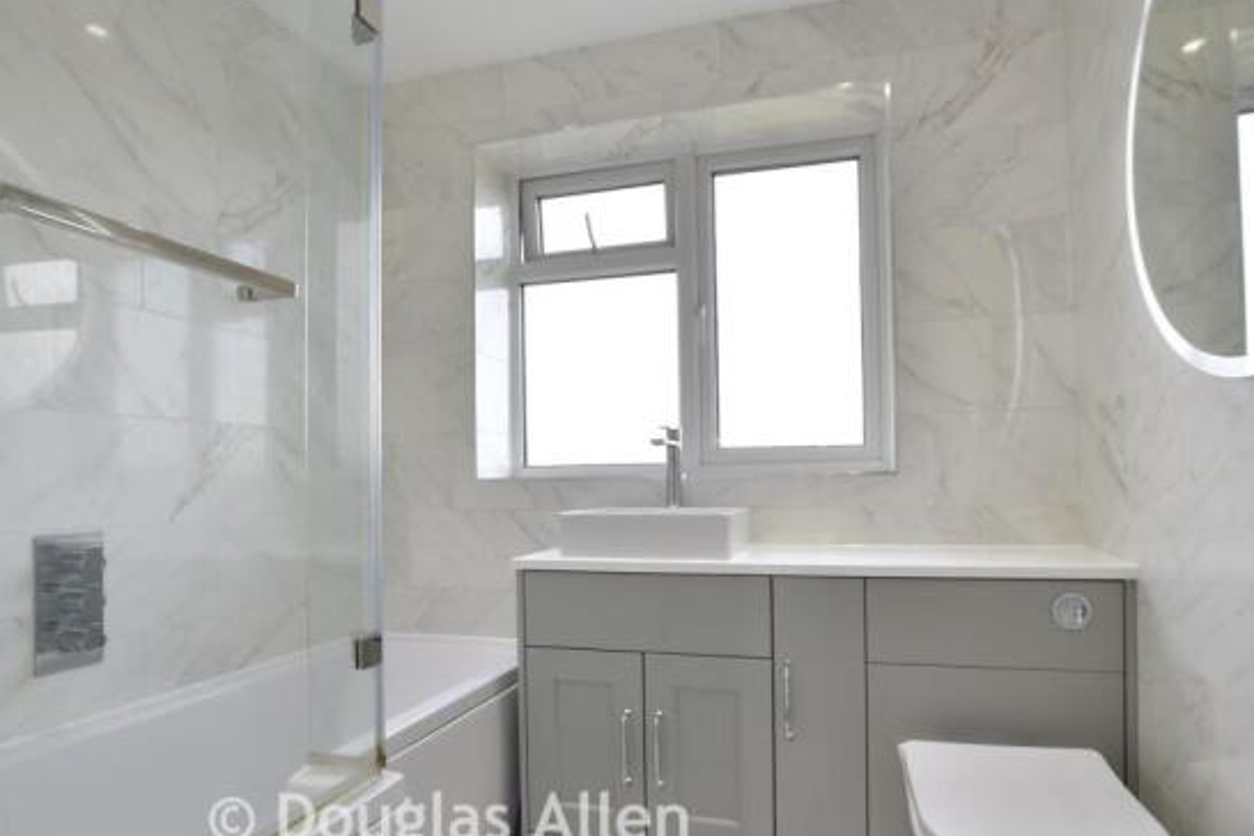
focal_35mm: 18
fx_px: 627
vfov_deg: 67.1
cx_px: 697
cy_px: 474
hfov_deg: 89.6
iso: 250
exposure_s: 1/30
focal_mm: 10
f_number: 8
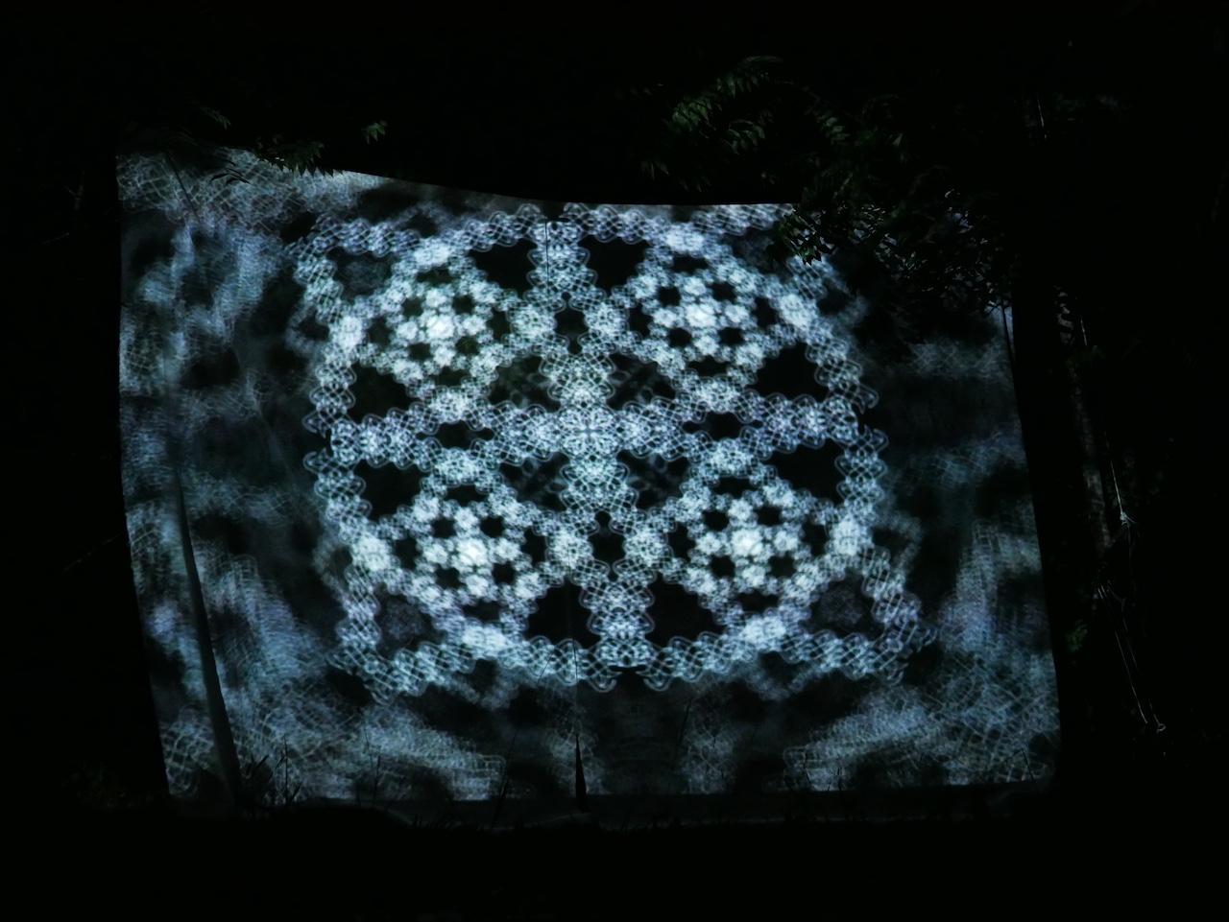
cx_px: 614
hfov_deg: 49.0
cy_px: 461
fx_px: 1350
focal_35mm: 38
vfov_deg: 37.7
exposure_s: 1/10
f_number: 4.1
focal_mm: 19
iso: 3200
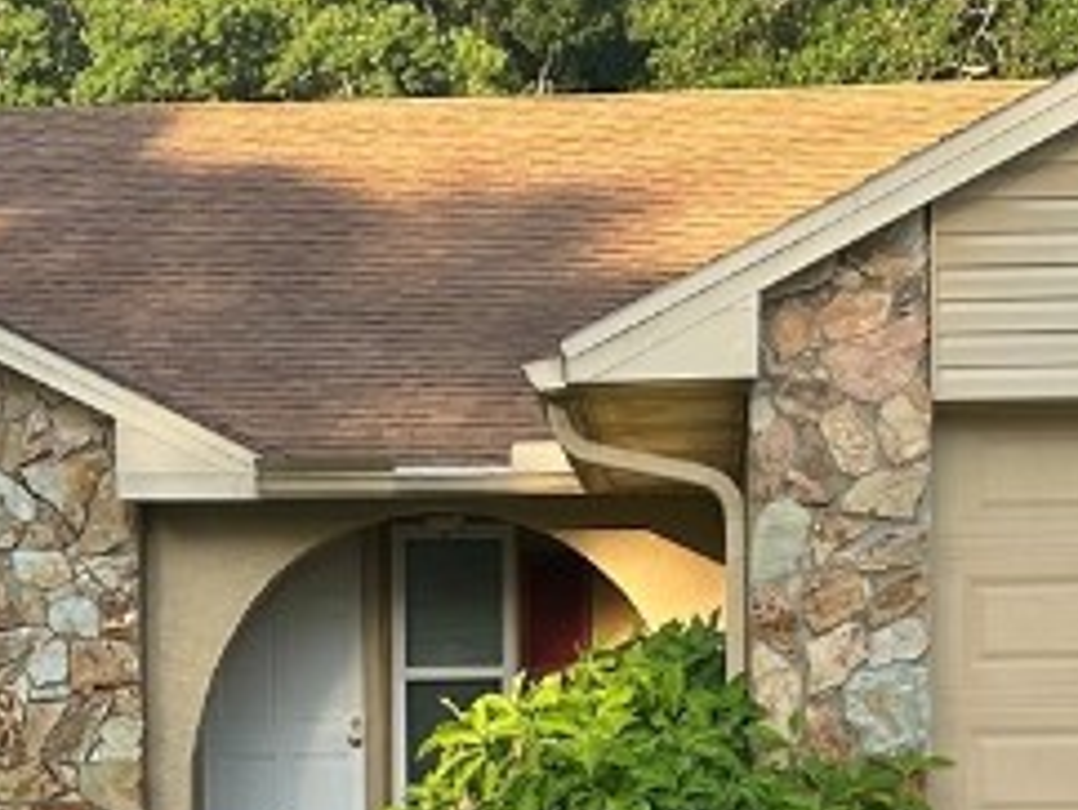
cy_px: 868
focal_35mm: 110
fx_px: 3429
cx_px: 437
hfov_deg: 17.9
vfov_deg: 13.2
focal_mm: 5.7
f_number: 1.5
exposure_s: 1/1019
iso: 50
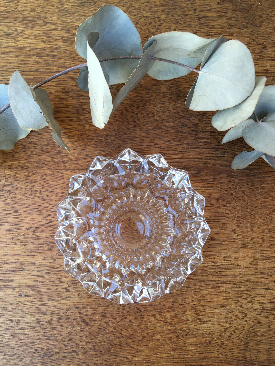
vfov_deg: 61.7
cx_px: 138
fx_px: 307
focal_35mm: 29
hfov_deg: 48.2
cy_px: 183
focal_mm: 4.15
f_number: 2.2
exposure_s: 1/100
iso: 40
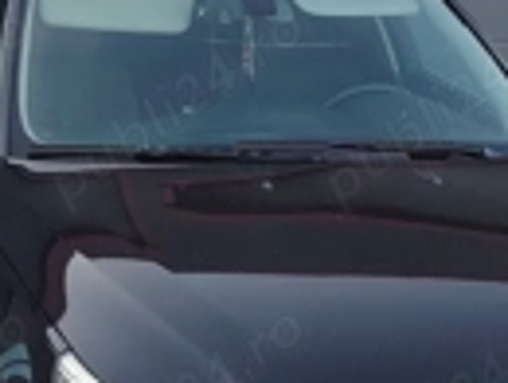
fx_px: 1808
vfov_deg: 12.1
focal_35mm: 123
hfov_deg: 16.0
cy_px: 172
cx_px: 313
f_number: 1.75
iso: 147
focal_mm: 5.25
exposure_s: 1/100
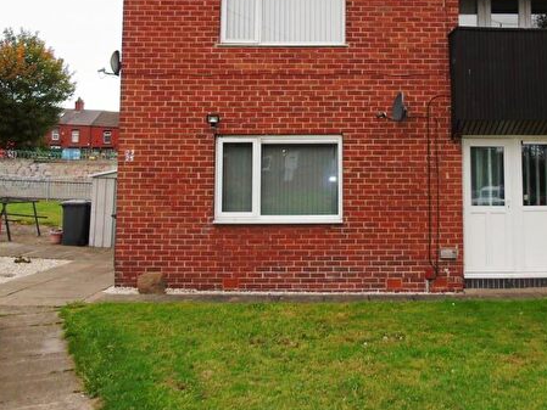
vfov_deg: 36.3
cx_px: 346
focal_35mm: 39
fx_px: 616
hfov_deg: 47.4
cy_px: 126
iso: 80
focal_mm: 4.4
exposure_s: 1/200
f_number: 3.4
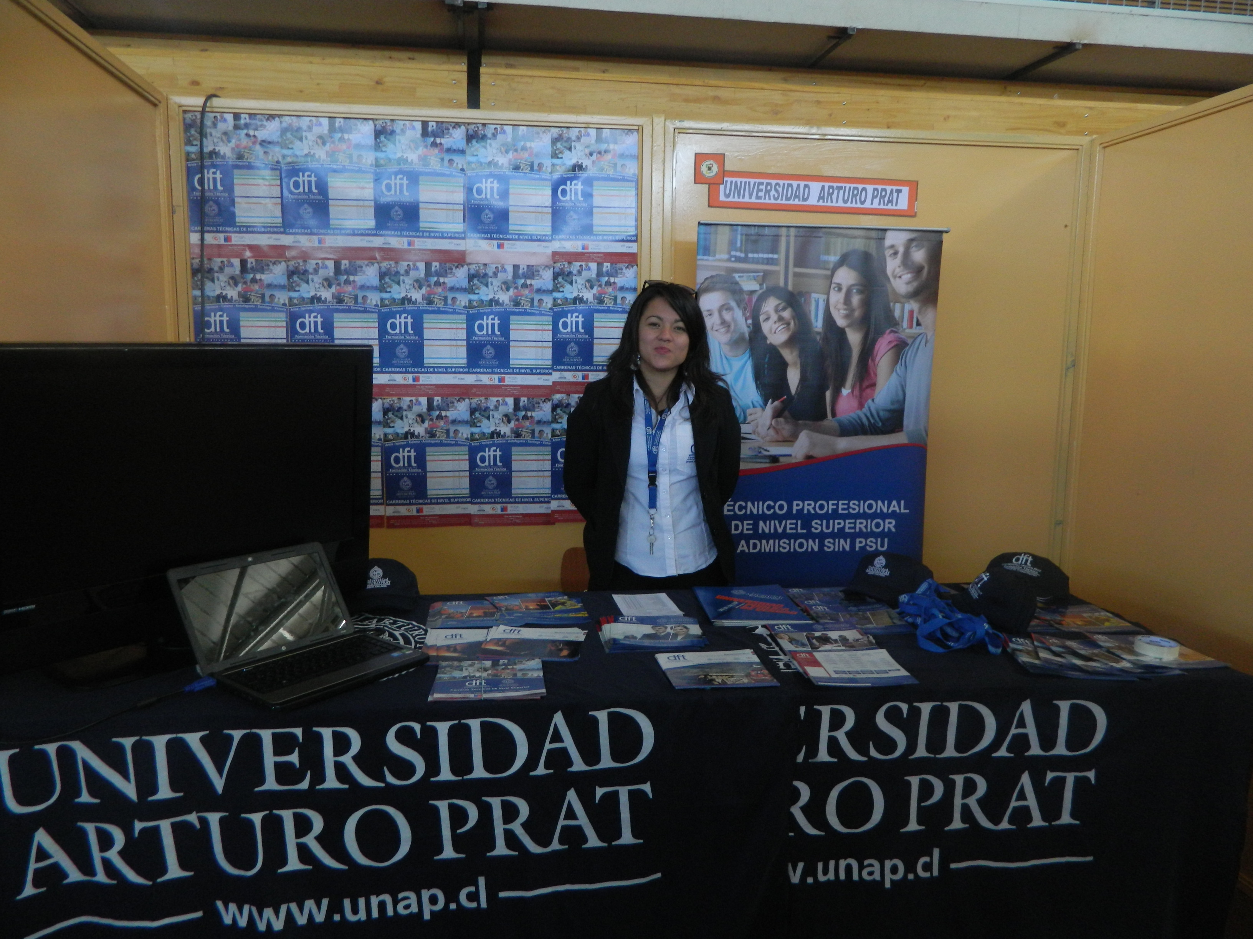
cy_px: 470
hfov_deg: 69.4
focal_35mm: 25
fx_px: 905
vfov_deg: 54.9
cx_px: 626
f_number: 3.1
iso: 200
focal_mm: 4.5
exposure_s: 1/30
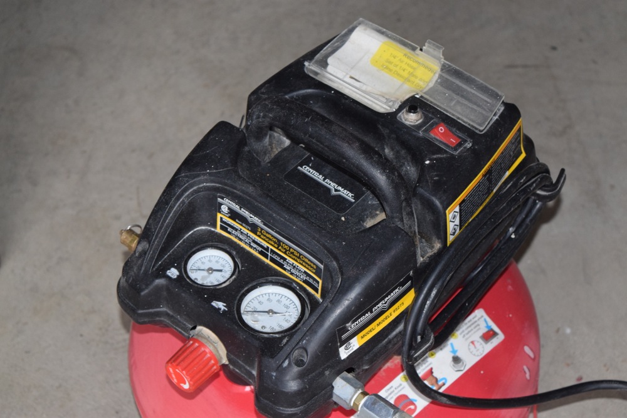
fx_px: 1437
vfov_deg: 16.6
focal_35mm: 82
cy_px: 209
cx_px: 314
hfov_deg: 24.6
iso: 1100
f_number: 5.6
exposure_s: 1/60
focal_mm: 55
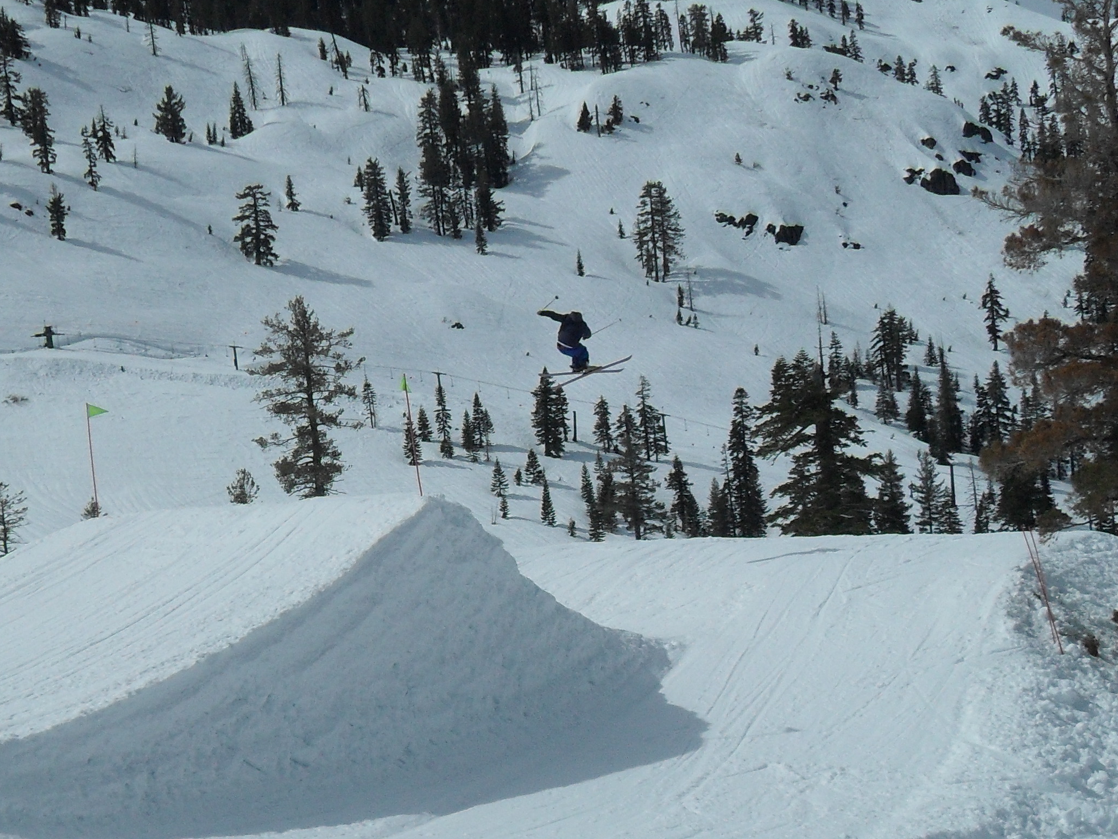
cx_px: 481
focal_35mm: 62
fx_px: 2003
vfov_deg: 23.4
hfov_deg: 31.1
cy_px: 618
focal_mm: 6.2
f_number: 8.9
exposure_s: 1/750
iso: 100
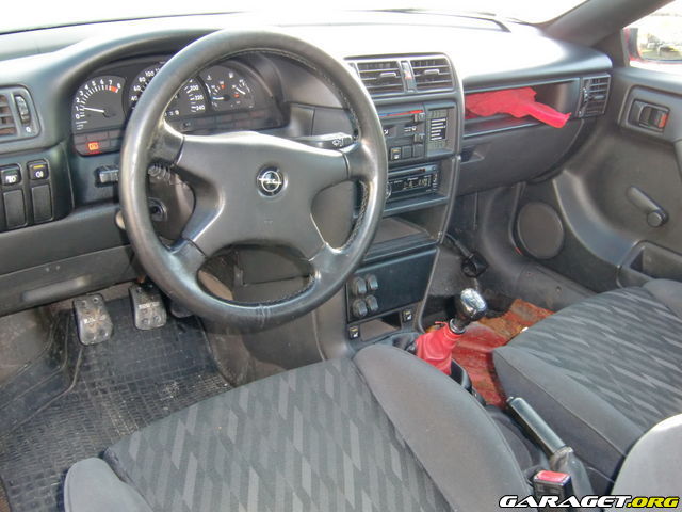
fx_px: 670
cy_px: 256
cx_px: 341
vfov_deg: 41.8
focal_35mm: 34
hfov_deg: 54.0
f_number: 3.6
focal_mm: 6.1
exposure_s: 1/60
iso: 250
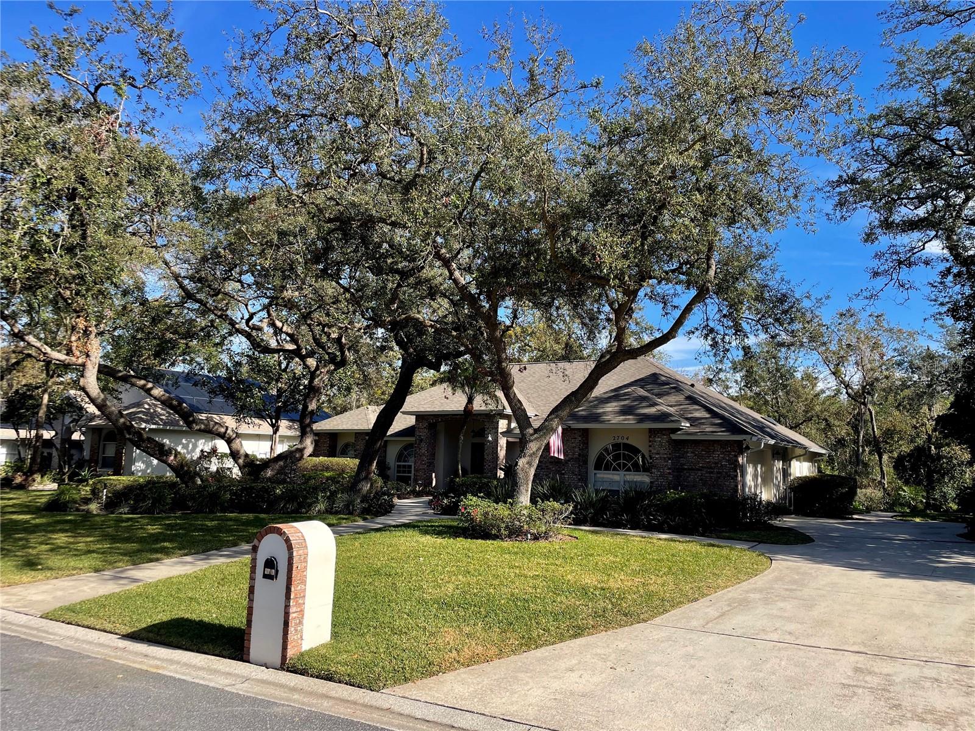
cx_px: 488
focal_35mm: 26
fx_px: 732
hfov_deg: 67.3
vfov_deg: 53.1
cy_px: 366
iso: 32
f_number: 1.6
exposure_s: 1/1689
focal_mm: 4.2
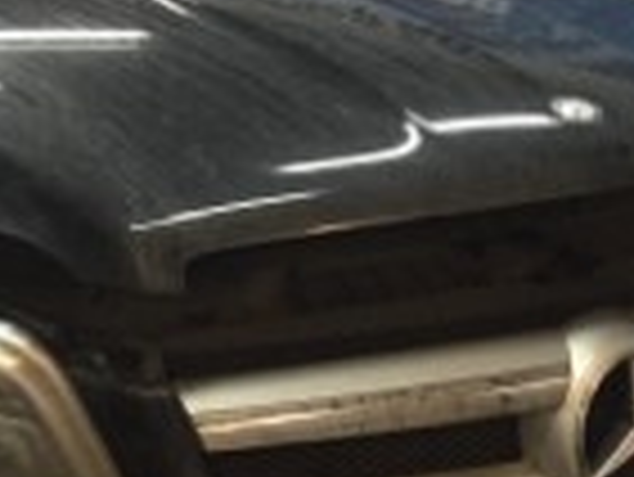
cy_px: -9
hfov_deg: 23.5
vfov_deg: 17.6
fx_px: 1503
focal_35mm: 82
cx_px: 126
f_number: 2.2
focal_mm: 4.15
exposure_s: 1/33
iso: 200
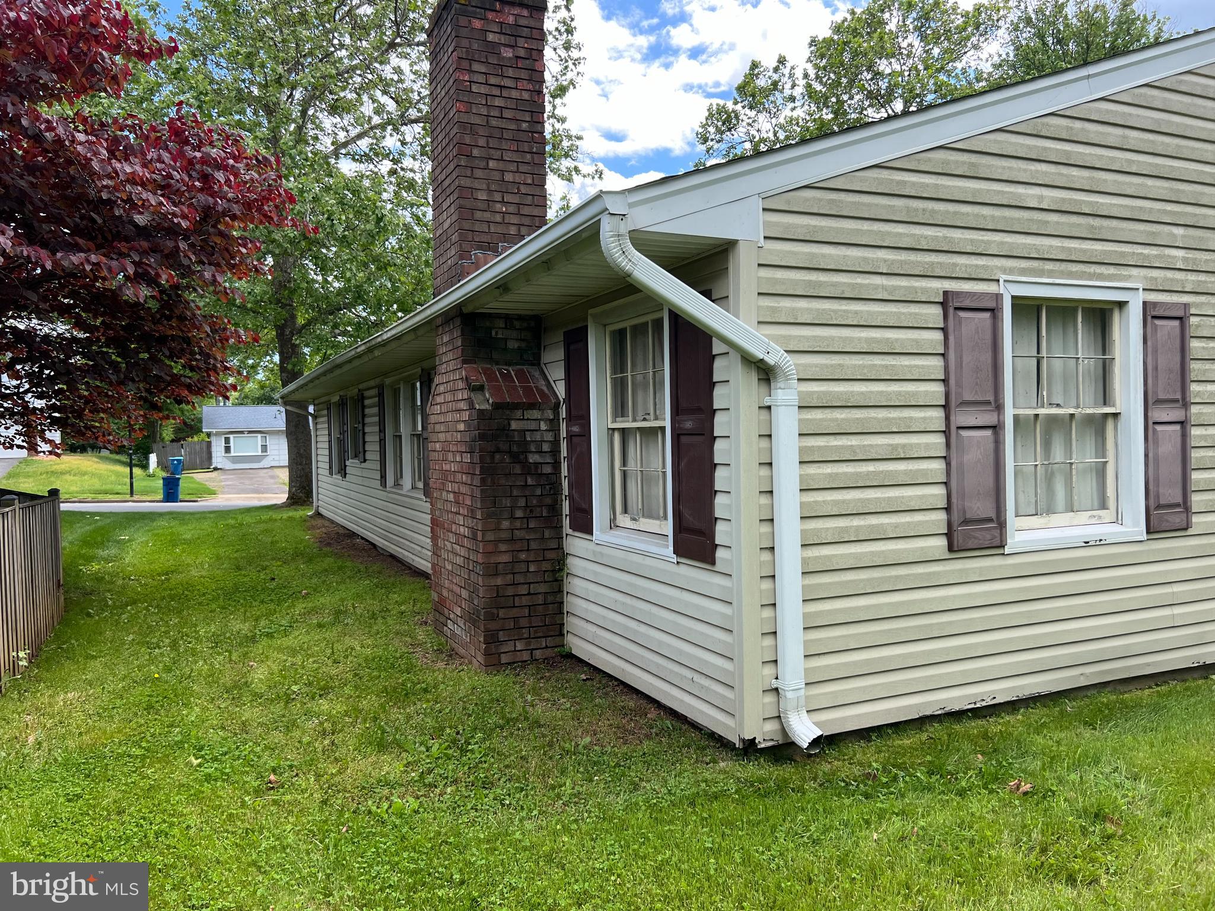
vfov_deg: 53.1
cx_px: 608
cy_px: 456
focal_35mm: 26
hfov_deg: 67.3
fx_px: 913
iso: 50
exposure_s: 1/1048
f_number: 1.5
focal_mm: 5.7
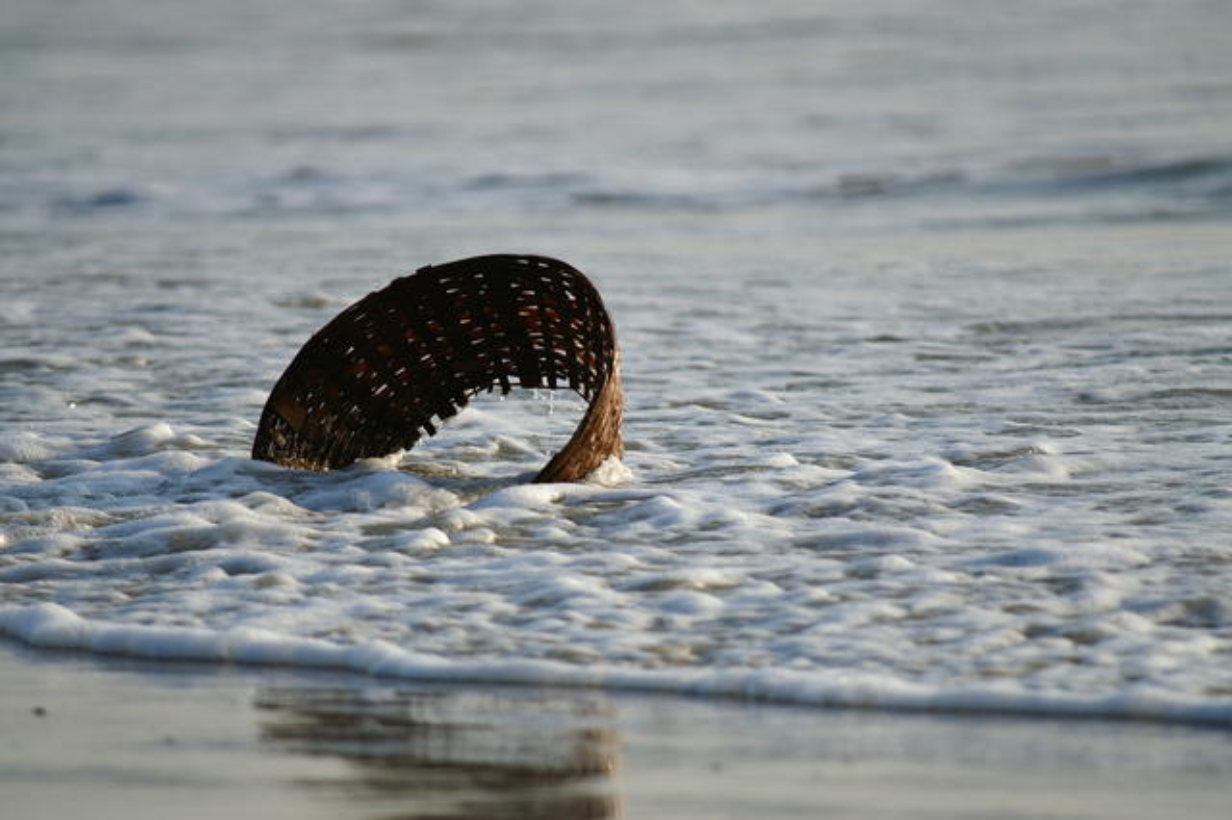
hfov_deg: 4.6
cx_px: 616
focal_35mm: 450
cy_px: 410
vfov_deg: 3.1
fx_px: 15391
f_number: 5.6
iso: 200
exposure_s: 1/1000
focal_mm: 300
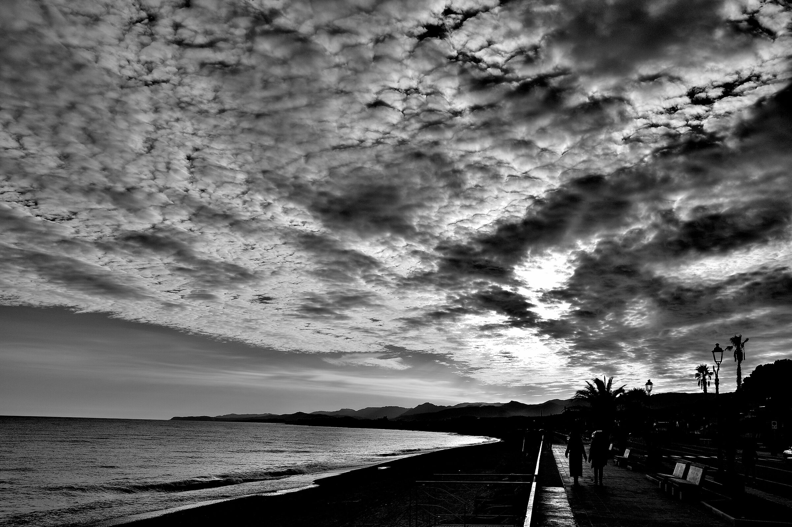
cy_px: 264
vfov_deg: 37.8
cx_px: 396
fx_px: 769
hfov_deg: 54.5
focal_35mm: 35
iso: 200
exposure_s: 1/1000
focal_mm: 35
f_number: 10
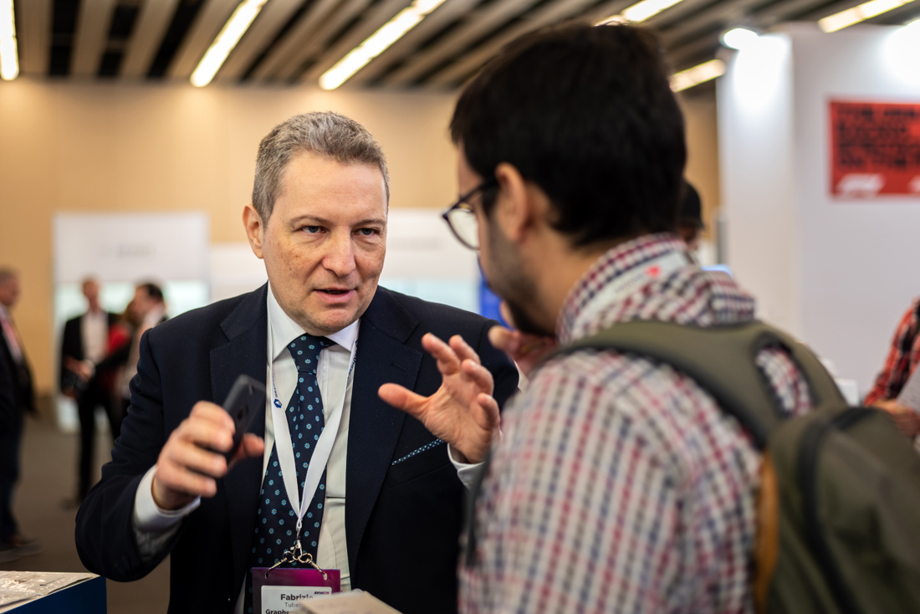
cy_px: 307
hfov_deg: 39.6
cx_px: 460
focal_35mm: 50
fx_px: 1278
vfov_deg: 27.0
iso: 450
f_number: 2.2
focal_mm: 50
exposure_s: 1/125
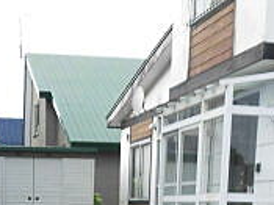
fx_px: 696
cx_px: 81
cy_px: 361
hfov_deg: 22.1
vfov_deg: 14.8
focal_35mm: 88
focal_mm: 4.3
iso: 100
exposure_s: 1/320
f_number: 3.1
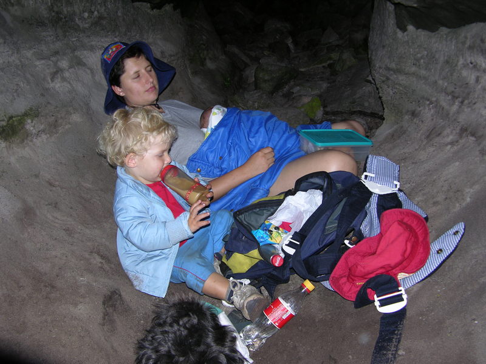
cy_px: 182
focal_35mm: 35
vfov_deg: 40.7
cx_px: 243
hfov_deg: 52.6
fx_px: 491
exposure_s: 1/60.1
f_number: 2.8
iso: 50
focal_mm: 8.9
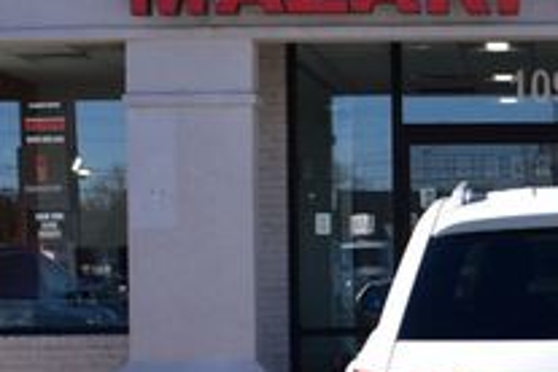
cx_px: 669
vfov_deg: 12.8
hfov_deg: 18.2
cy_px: 267
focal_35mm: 107
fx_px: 1651
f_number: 11
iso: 400
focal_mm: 23
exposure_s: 1/400
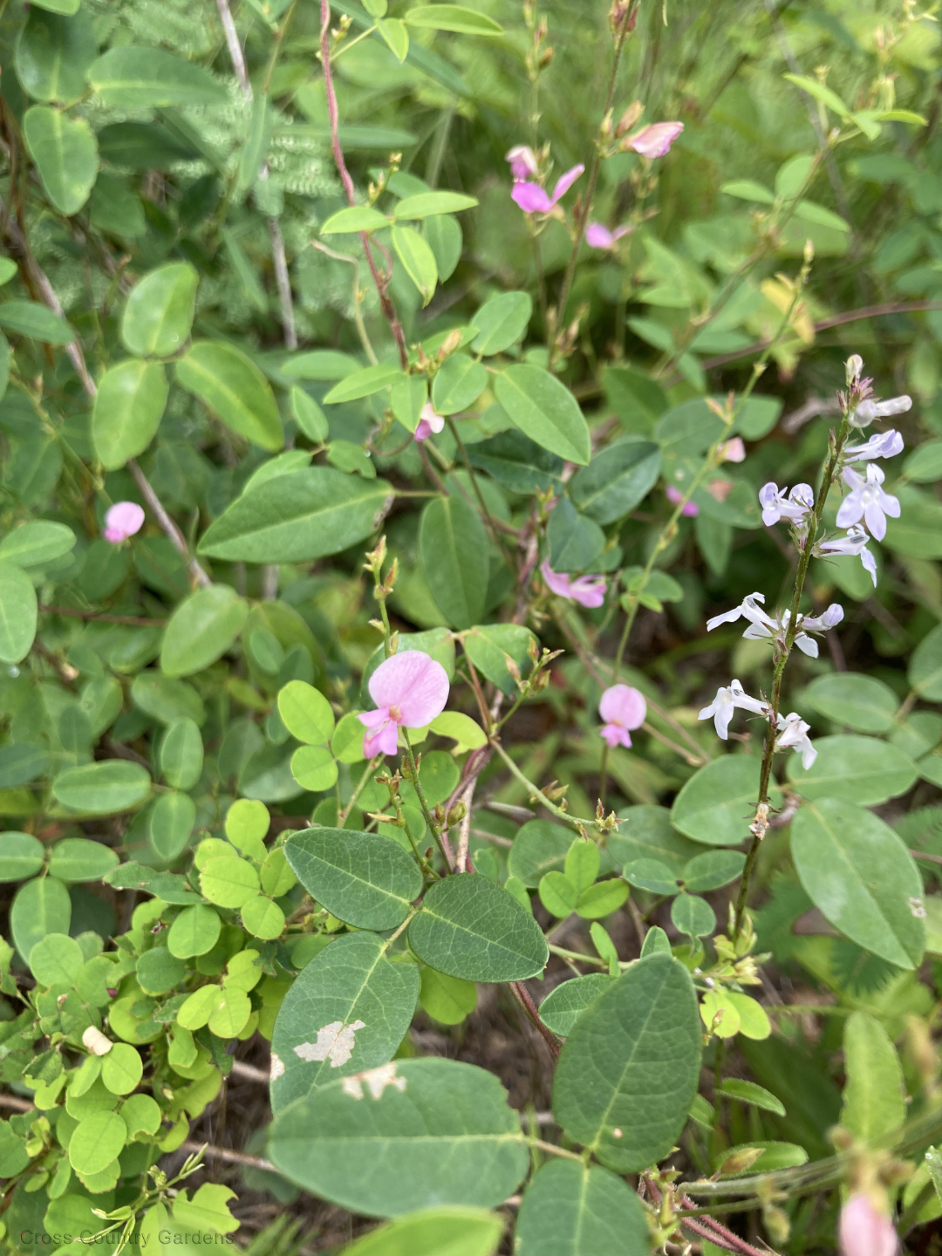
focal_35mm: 28
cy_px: 628
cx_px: 471
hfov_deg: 49.7
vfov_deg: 63.4
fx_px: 1016
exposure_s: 1/151
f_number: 1.8
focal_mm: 4
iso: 20
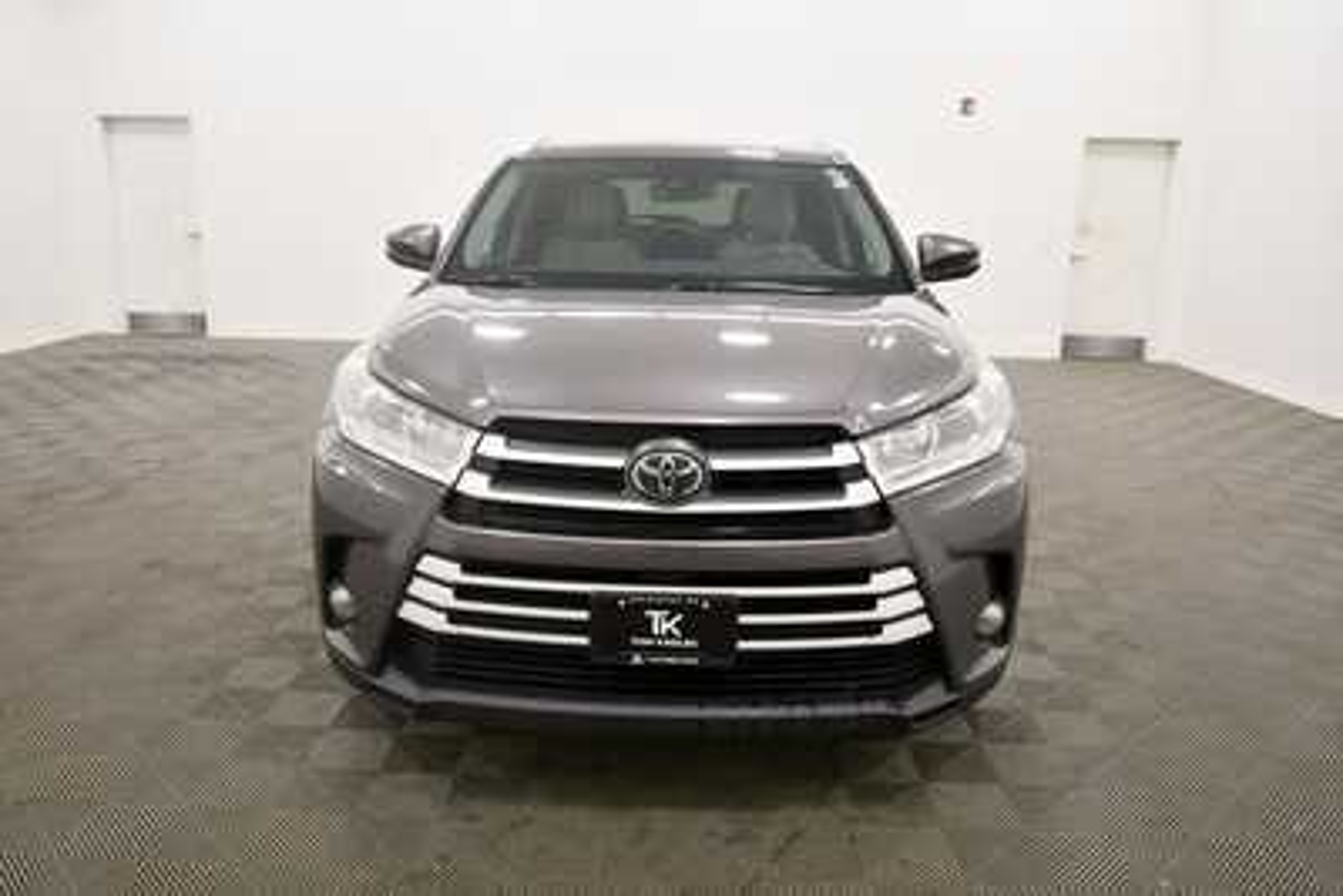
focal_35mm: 27
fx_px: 1008
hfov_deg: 67.4
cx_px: 672
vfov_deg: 48.0
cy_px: 448
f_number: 5.6
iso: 1000
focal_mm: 18
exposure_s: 1/125
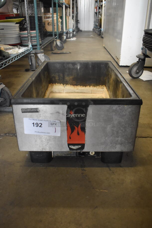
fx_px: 190
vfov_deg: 61.9
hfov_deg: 43.7
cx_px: 76
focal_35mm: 30
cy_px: 114
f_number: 3.8
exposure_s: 1/125
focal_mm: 20
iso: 2500
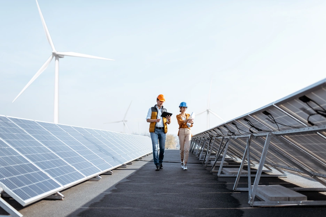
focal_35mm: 35
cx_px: 163
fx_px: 317
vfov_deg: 37.9
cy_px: 108
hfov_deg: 54.4
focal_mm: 35
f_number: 2.2
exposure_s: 1/3200
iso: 200
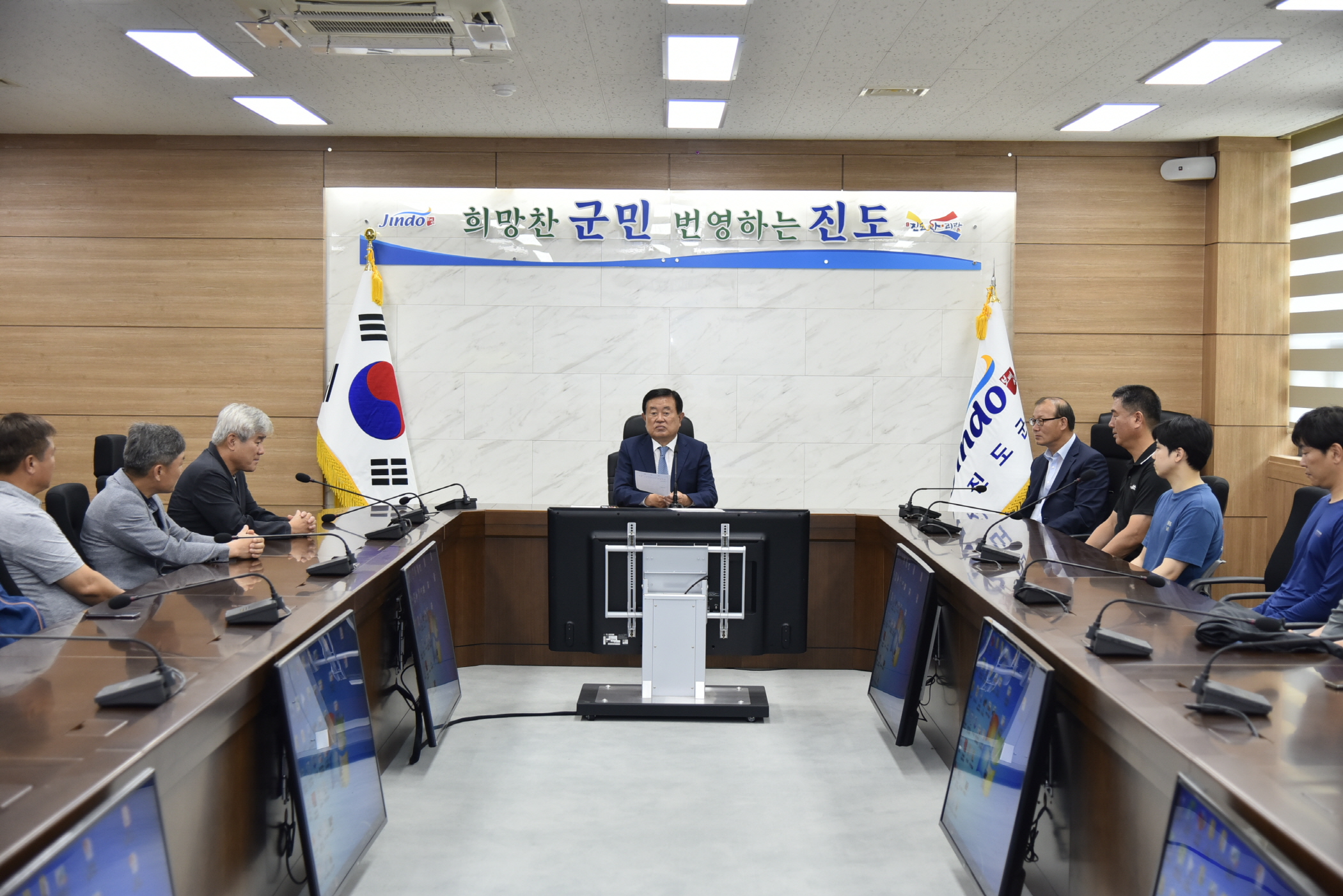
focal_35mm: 55
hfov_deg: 36.2
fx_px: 2052
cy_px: 448
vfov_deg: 24.6
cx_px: 672
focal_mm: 55
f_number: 4
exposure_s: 1/125
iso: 800
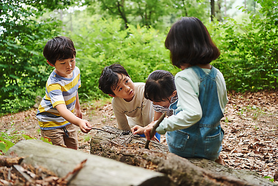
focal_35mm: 40
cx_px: 139
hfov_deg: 48.4
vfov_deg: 33.4
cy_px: 93
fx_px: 309
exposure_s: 1/640
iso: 400
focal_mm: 40
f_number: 2.8
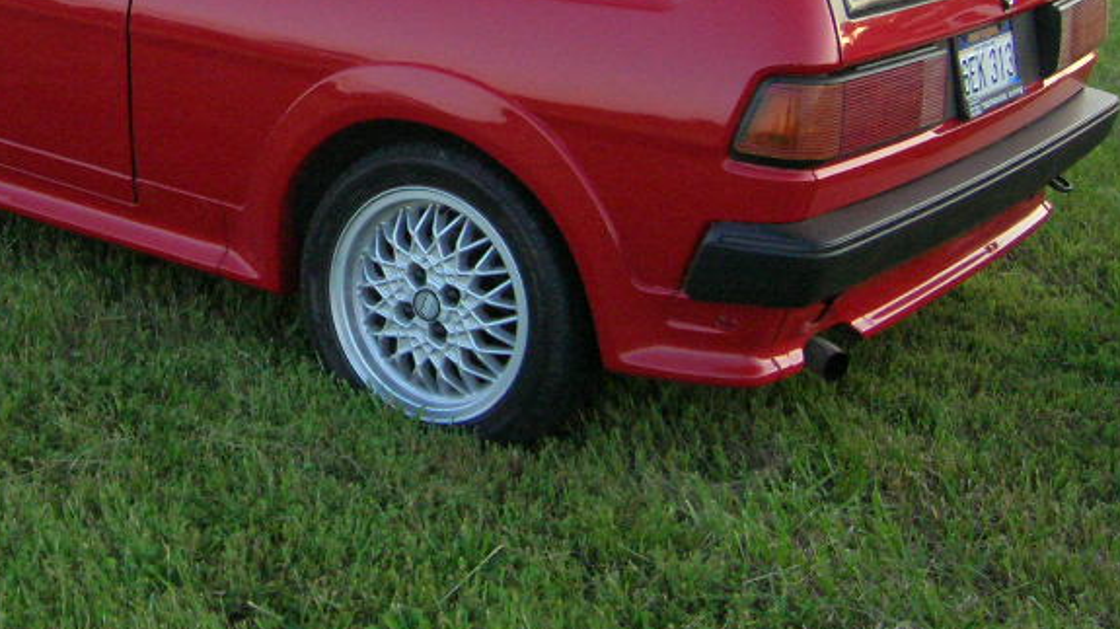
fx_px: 1959
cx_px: 226
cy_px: 97
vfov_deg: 18.0
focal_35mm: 66
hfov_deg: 31.1
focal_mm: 5.7
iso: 200
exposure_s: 1/224
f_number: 2.9
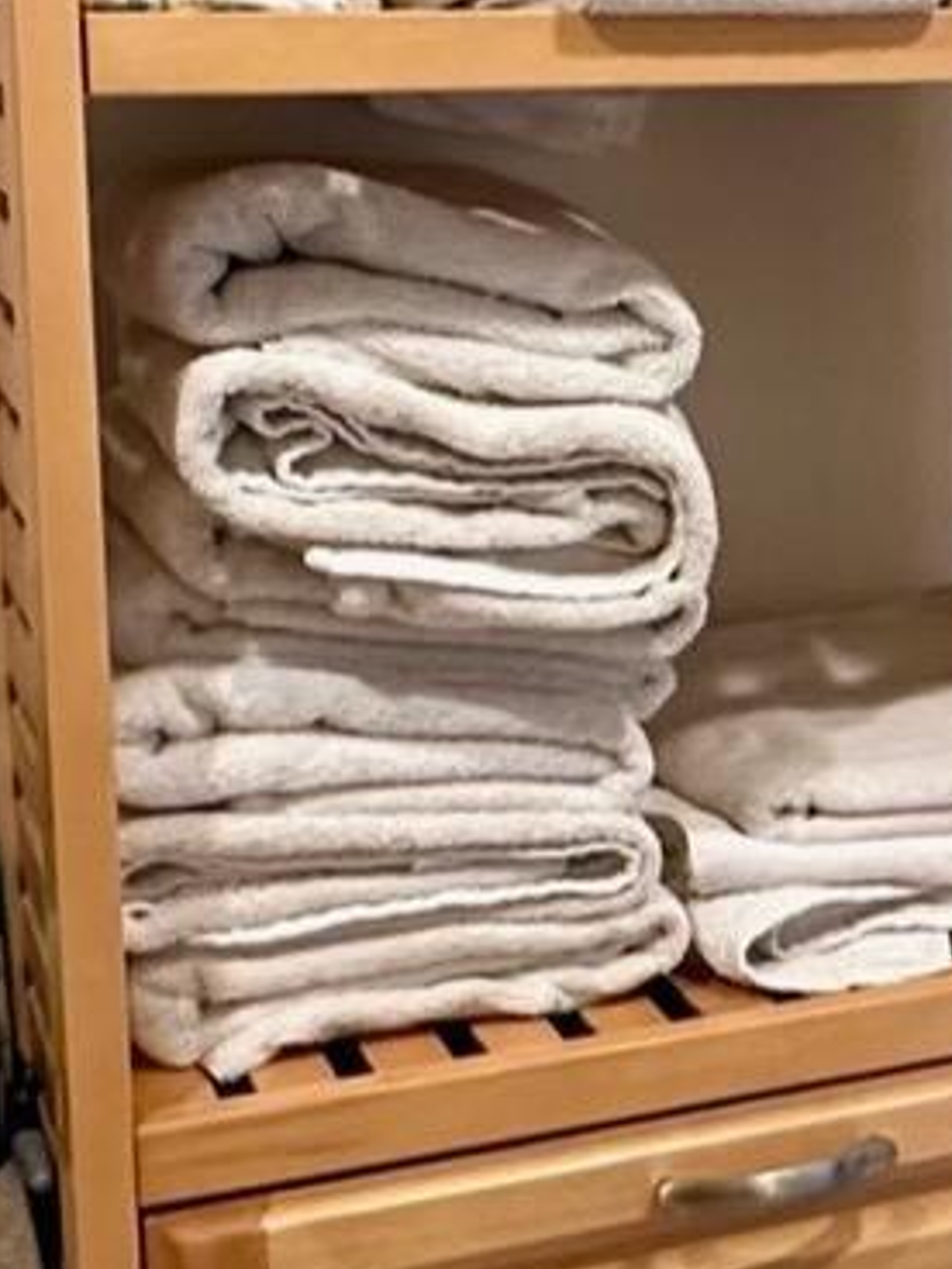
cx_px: 1226
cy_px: 352
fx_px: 2860
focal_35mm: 78
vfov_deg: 24.8
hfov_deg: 17.7
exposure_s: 1/60
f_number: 2.2
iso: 400
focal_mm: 2.22
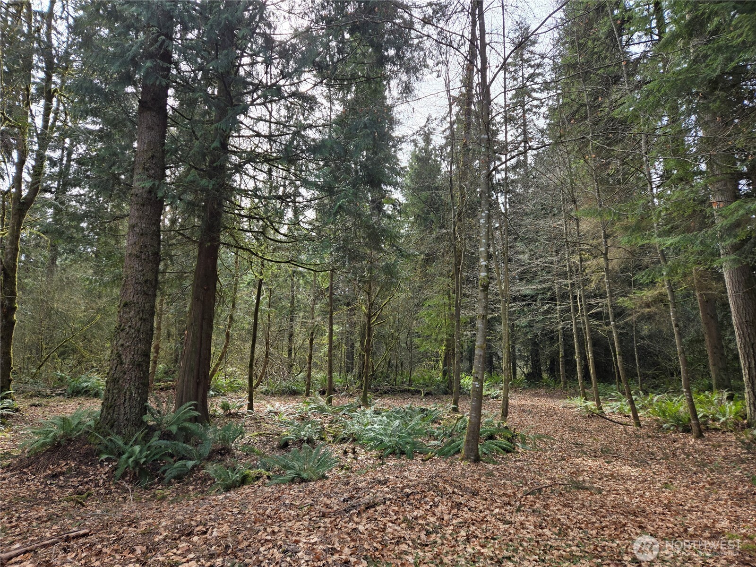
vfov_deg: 58.9
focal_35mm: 23
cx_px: 378
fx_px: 502
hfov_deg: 73.9
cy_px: 284
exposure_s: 1/590
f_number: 1.8
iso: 25
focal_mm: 5.4
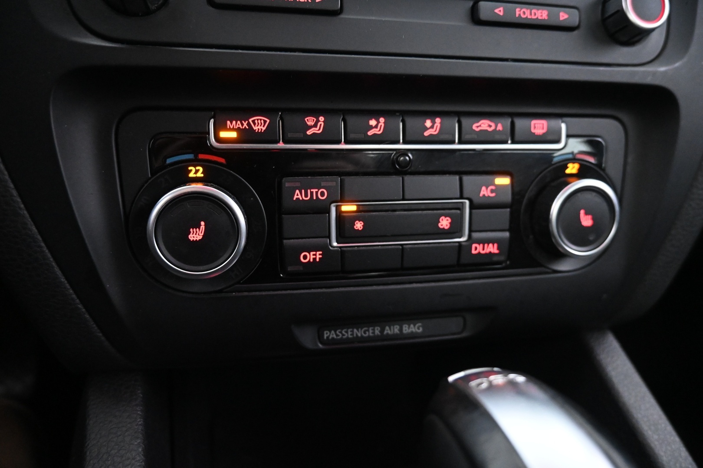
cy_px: 234
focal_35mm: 24
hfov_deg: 73.7
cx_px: 352
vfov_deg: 53.1
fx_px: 469
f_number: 3.5
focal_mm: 16
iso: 5000
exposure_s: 1/25
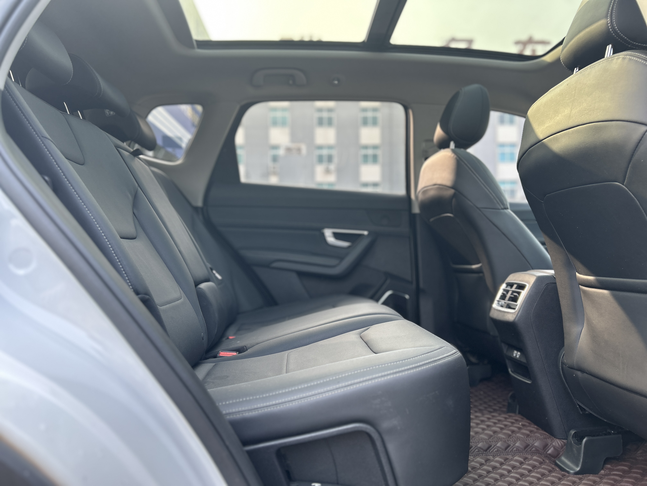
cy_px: 243
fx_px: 486
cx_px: 324
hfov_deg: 67.3
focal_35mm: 26
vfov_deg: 53.1
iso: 50
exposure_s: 1/147
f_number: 1.5
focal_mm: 5.7
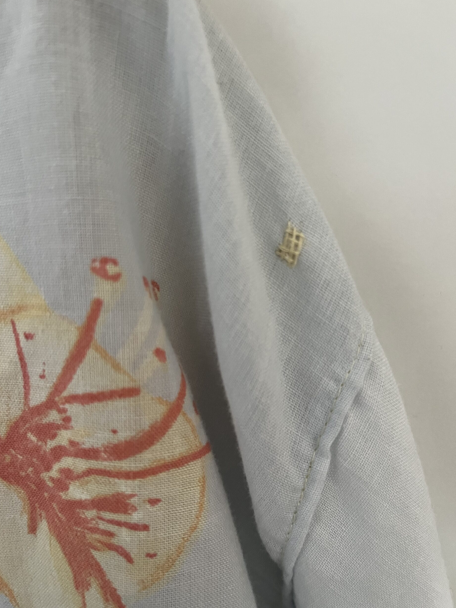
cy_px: 312
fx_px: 474
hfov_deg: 51.4
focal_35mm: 27
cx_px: 222
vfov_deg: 65.3
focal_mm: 5.1
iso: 500
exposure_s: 1/60
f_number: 1.6
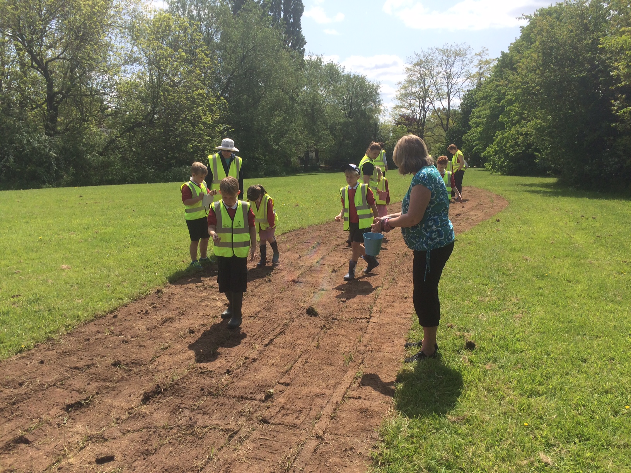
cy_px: 236
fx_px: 529
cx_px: 316
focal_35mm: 29
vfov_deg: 48.2
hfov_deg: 61.7
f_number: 2.2
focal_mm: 4.15
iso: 32
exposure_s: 1/1866
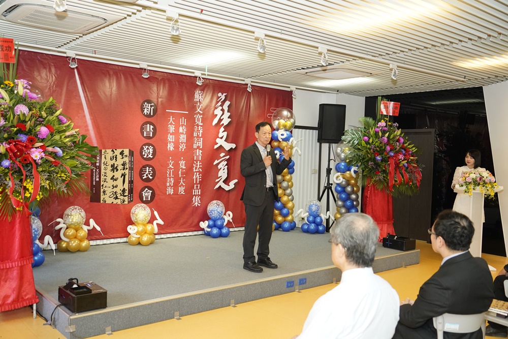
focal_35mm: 34
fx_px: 480
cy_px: 170
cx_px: 254
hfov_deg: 55.8
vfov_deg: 38.9
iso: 2500
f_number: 4
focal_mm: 34
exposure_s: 1/250
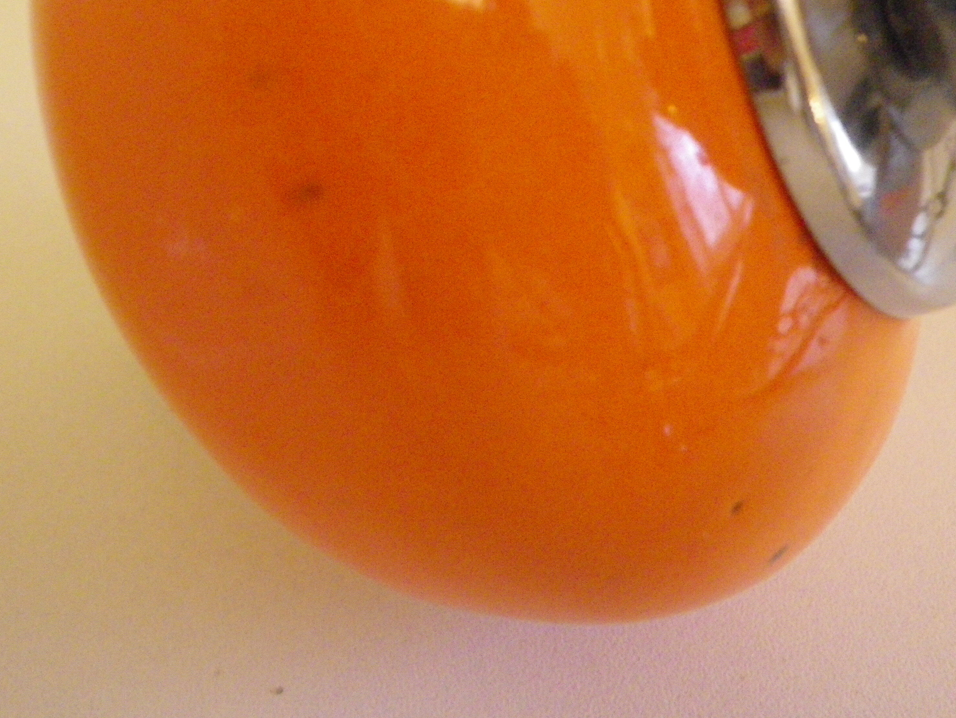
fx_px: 1050
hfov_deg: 49.0
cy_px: 267
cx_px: 492
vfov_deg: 37.5
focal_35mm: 38
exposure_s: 1/40
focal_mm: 4.9
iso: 800
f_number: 2.6
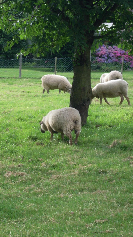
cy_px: 118
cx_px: 17
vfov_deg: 14.7
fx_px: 915
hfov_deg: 8.3
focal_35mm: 146
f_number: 5.4
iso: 100
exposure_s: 1/100
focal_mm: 17.9
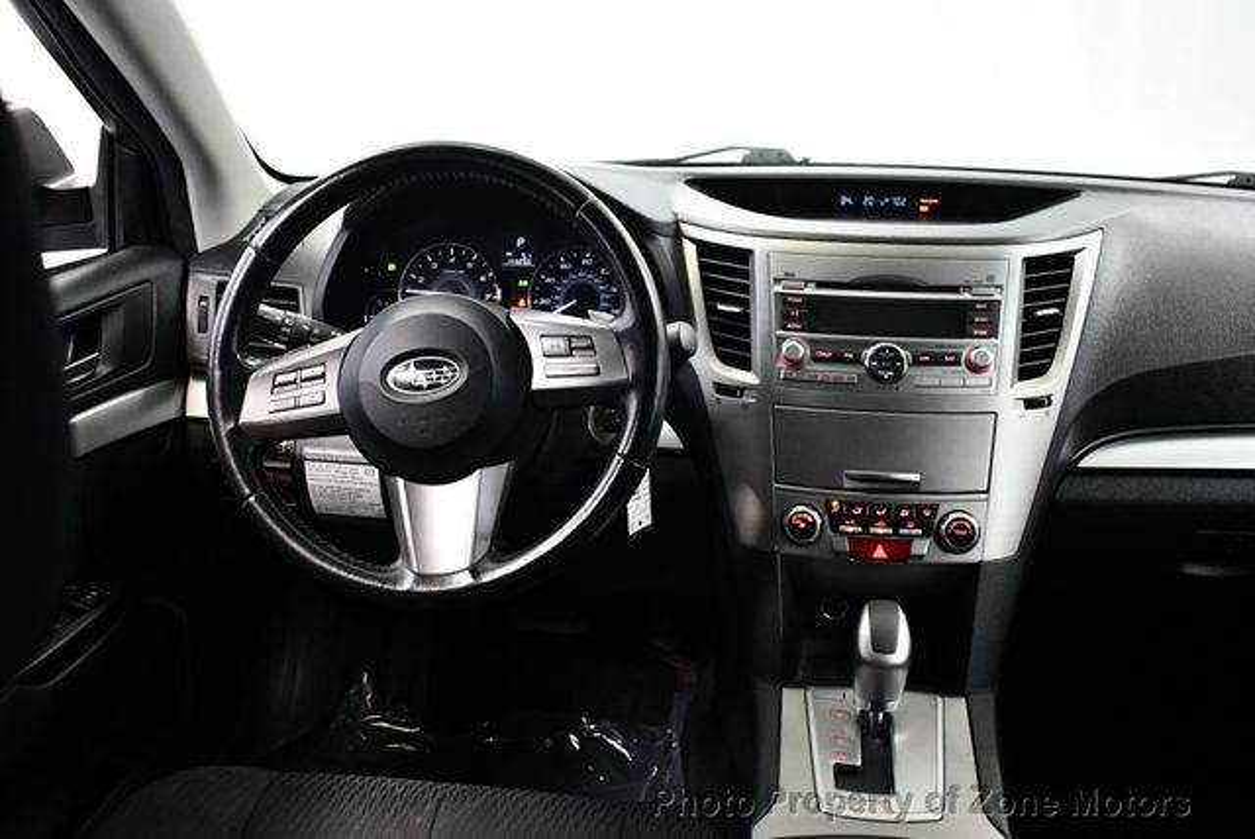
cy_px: 420
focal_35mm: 36
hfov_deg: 53.1
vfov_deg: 36.9
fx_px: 1256
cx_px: 628
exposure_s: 1/100
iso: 3200
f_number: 3.5
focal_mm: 18
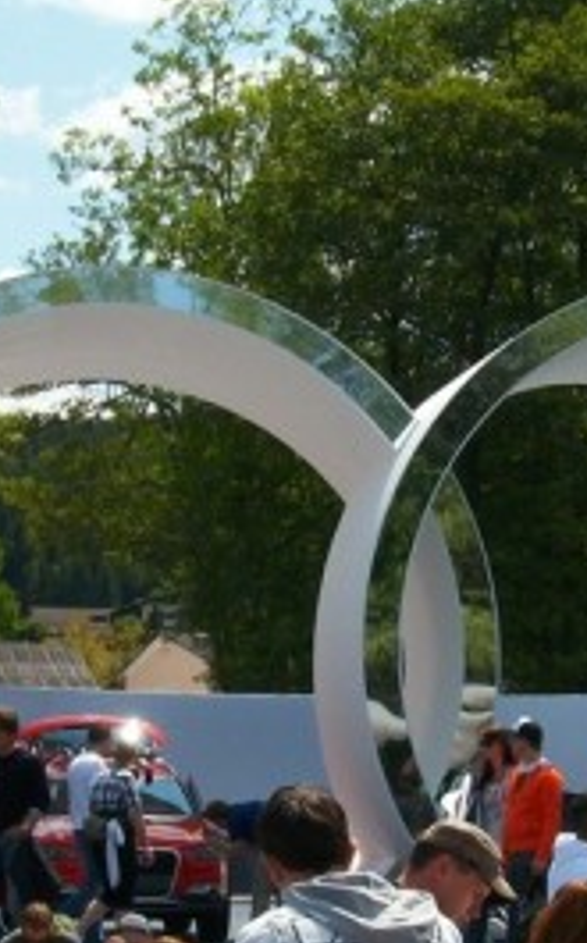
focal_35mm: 109
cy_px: 722
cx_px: 324
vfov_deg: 19.0
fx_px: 2798
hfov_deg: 12.0
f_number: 5.5
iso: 80
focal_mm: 5.7
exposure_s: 1/427
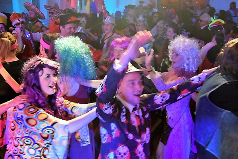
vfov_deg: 28.1
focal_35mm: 48
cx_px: 119
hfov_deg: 41.1
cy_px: 80
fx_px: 317
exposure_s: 1/60
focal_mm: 32
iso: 2500
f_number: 4.2
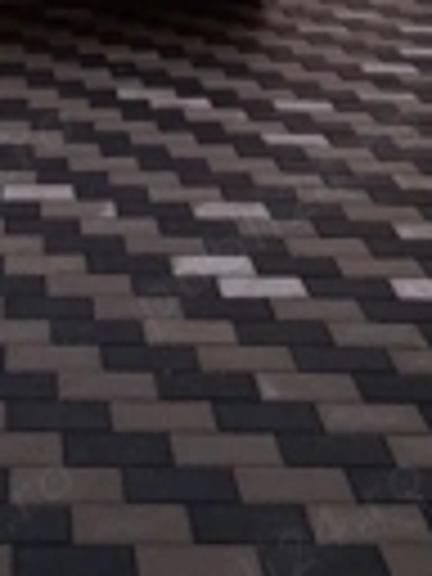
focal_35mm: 72
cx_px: 18
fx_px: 1198
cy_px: -81
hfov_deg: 19.9
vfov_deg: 24.9
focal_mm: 5.54
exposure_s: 1/100
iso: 80
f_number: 1.8
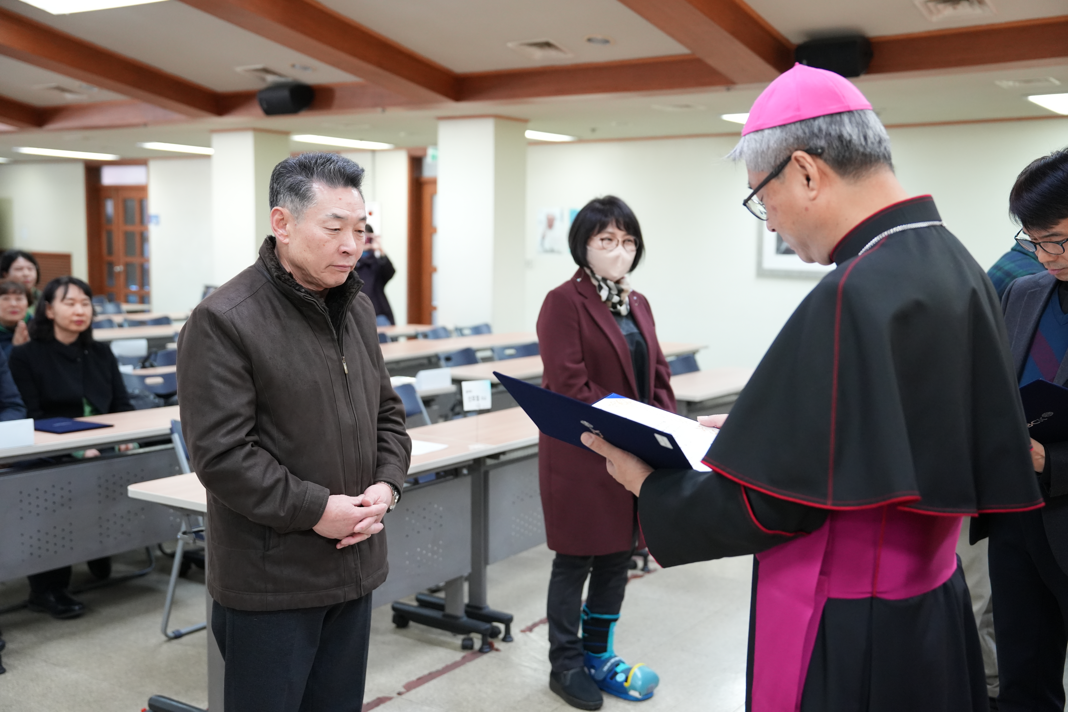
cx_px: 534
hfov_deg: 50.7
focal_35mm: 38
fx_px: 1127
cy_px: 356
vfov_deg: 35.1
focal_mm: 38
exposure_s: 1/250
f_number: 2.8
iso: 3200
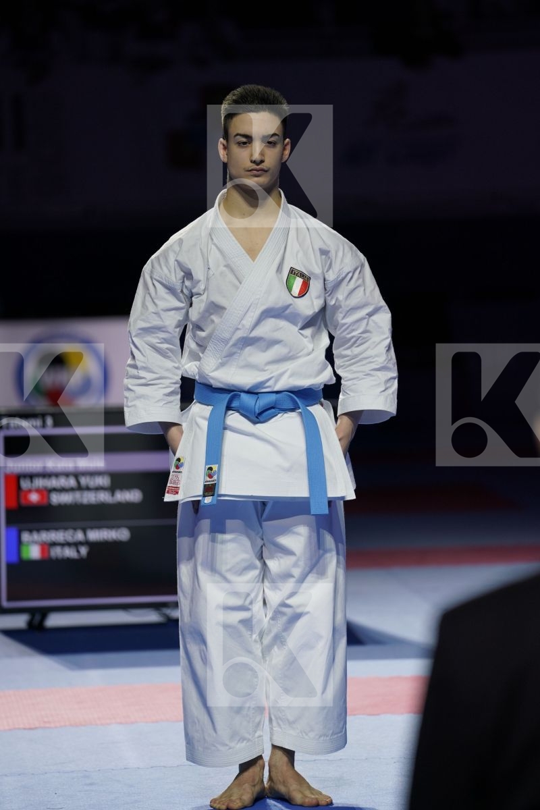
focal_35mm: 200
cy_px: 405
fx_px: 4500
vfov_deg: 10.3
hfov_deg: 6.9
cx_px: 270
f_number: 2.8
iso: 400
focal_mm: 200
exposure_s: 1/500
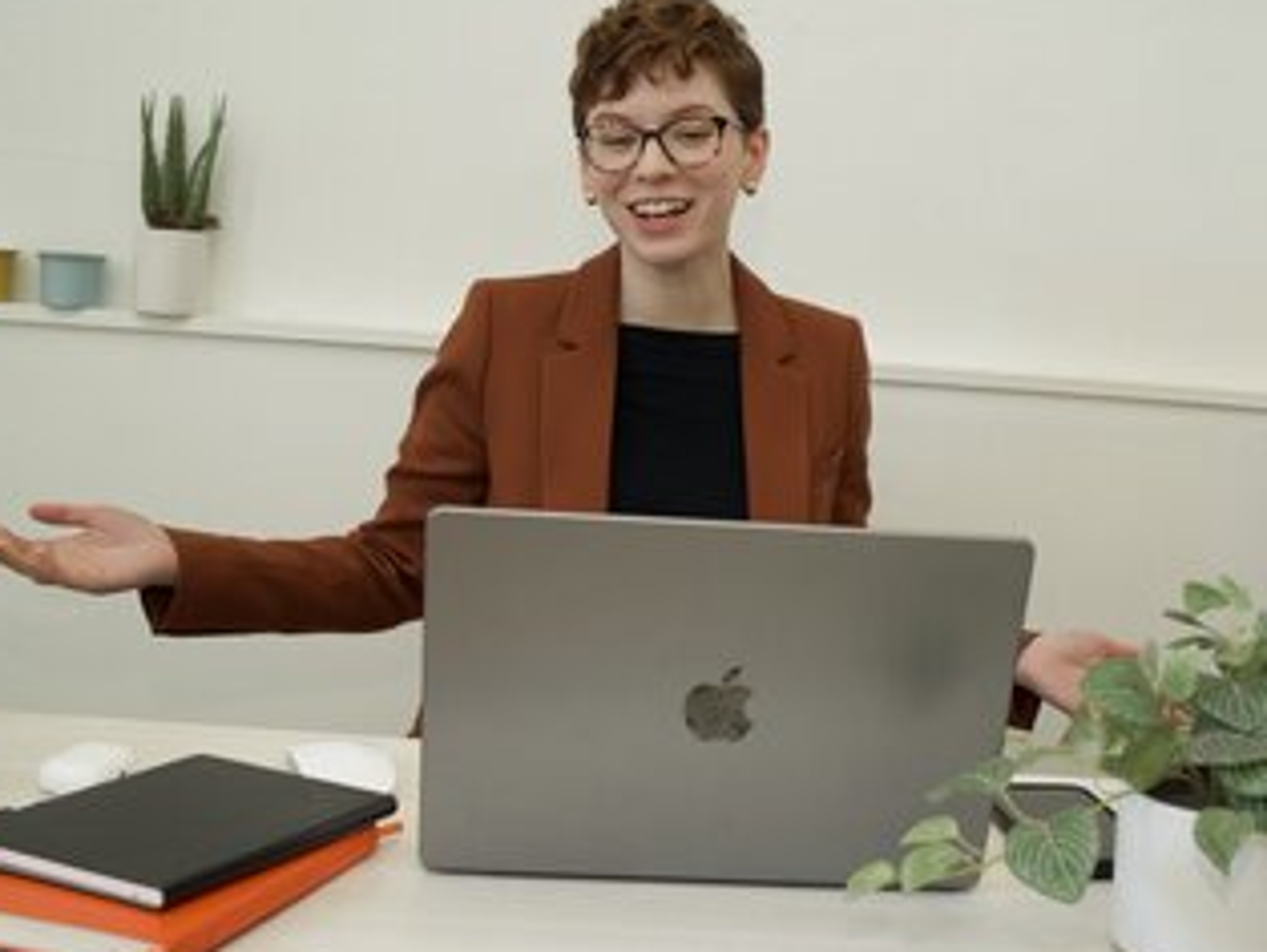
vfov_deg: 29.7
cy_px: 446
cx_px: 751
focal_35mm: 49
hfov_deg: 38.7
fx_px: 1795
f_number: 8
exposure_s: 1/100
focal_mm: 40
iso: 2000
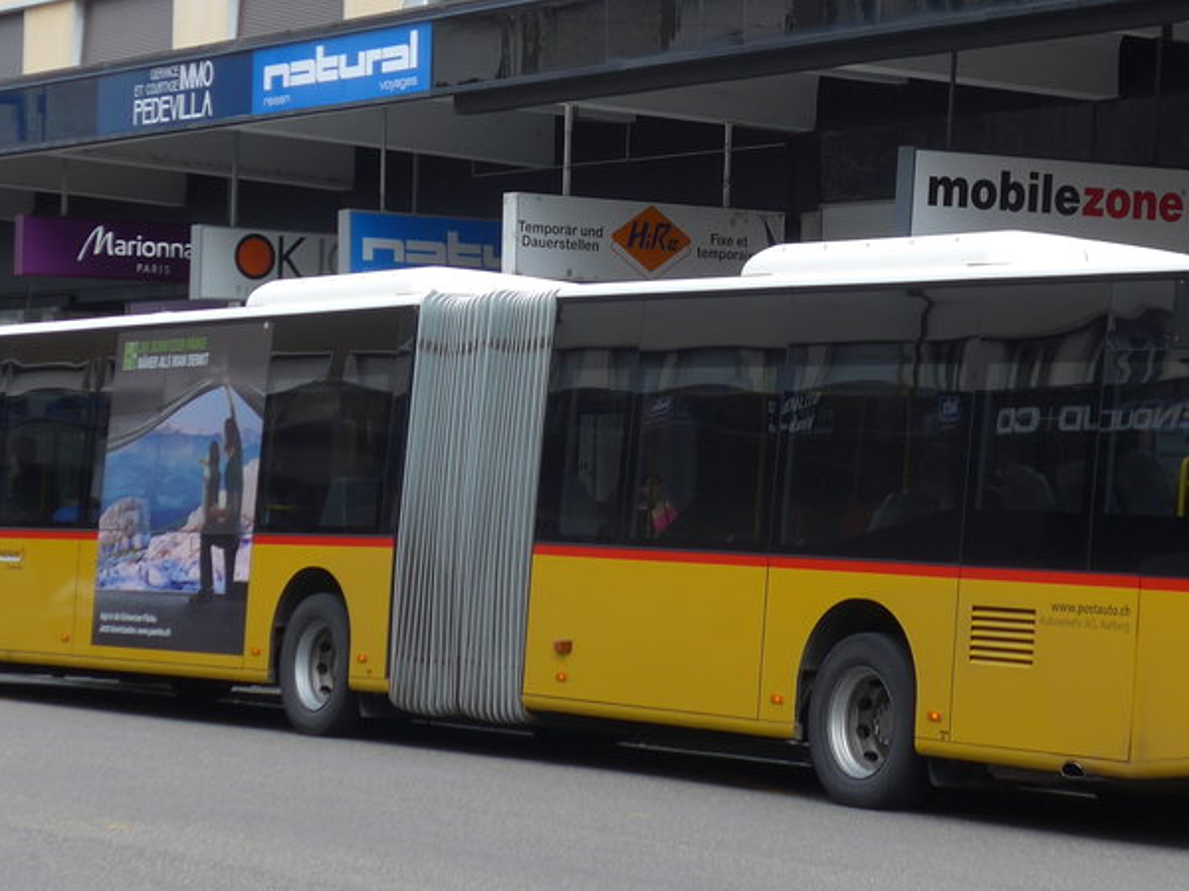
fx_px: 4053
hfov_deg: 16.7
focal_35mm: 118
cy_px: 226
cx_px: 721
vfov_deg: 12.5
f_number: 3.5
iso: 80
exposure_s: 1/250
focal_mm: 12
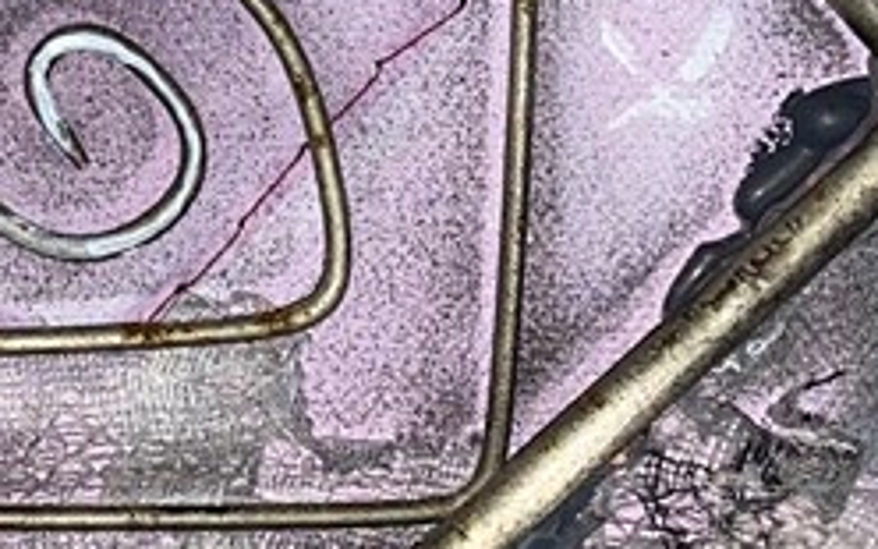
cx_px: -404
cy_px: -345
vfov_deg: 10.3
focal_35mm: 122
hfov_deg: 15.8
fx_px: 2919
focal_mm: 4.25
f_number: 1.8
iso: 32
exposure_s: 1/48
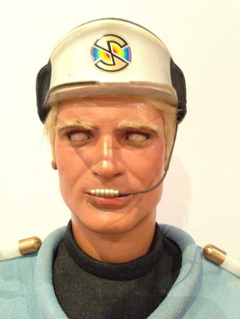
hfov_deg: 42.9
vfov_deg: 55.4
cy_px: 160
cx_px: 120
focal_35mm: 33
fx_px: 305
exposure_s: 1/15
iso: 800
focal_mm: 4.13
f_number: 2.4
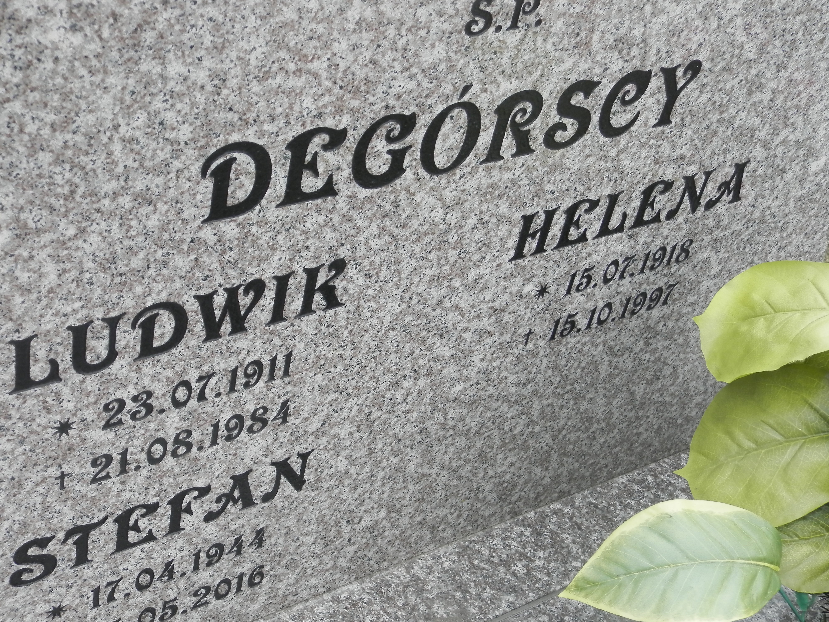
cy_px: 355
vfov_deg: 27.5
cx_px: 379
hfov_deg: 36.1
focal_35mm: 53
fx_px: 1269
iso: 100
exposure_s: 1/100
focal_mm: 8.2
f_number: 3.6
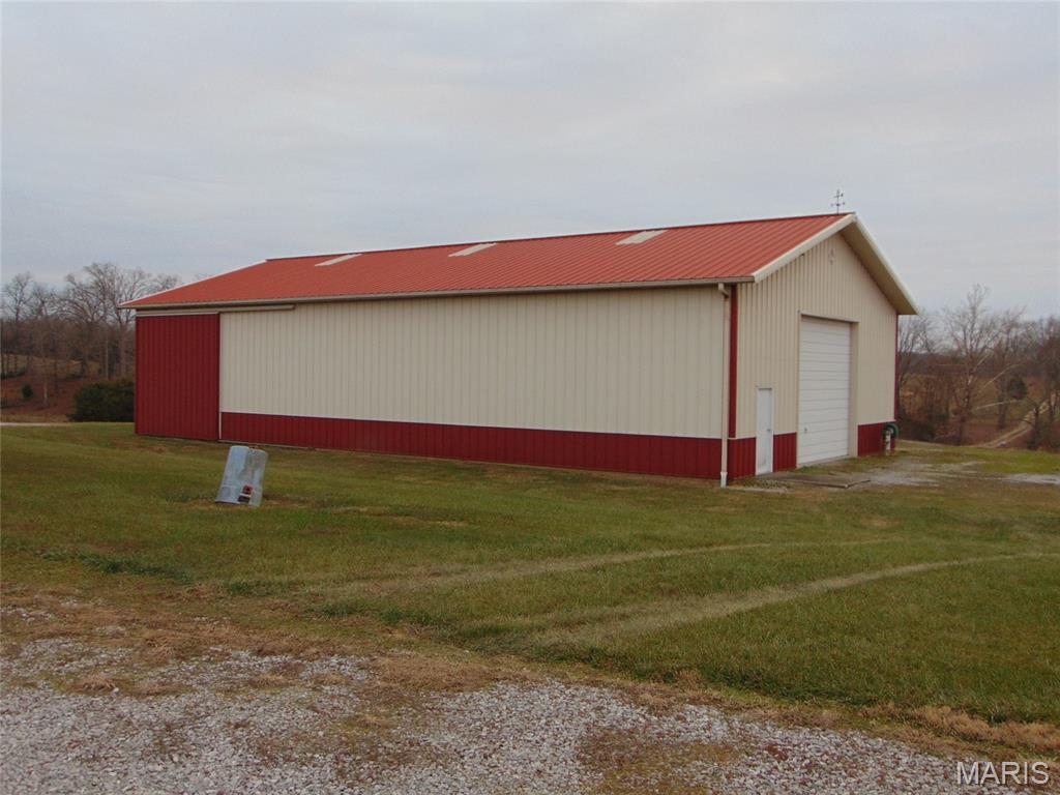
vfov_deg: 42.9
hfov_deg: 55.4
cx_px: 530
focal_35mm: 33
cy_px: 398
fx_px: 1011
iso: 100
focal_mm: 5.8
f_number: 3.2
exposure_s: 1/60
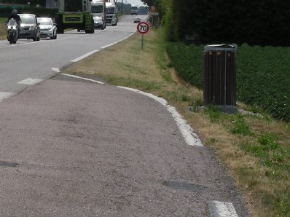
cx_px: -58
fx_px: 1474
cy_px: 82
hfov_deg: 11.0
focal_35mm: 176
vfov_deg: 8.4
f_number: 5.6
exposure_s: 1/378
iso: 50
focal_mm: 11.7
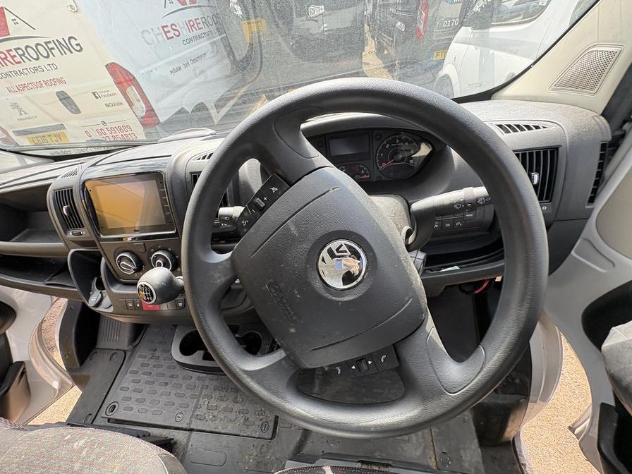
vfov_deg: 85.7
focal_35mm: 14
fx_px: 256
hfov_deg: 102.1
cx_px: 316
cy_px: 237
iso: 100
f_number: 2.2
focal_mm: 2.22
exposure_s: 1/104
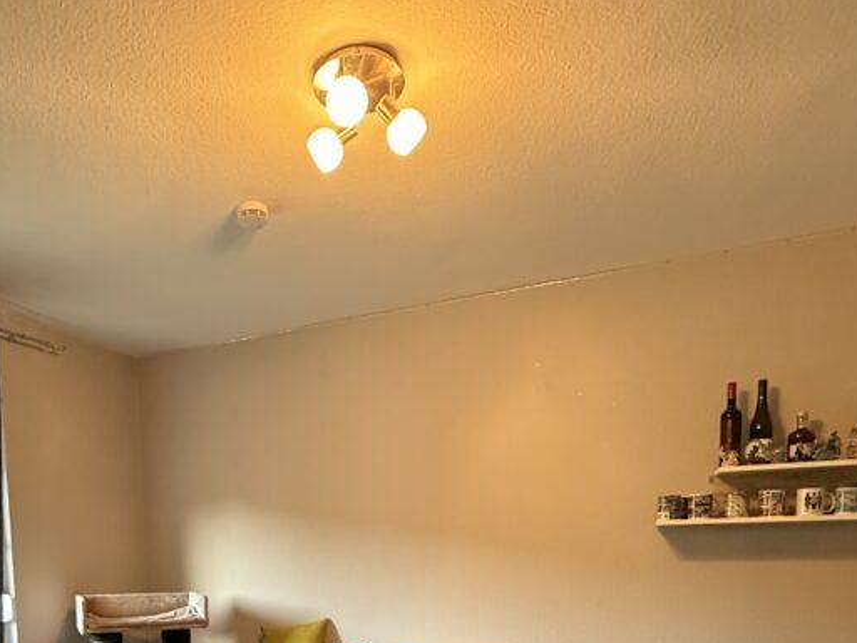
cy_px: 610
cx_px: 318
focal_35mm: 28
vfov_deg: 44.1
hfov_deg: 62.5
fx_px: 693
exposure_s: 1/50
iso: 640
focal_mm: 2.22
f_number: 2.2
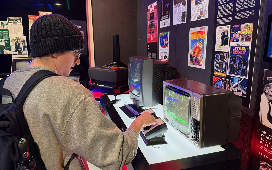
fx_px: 193
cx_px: 136
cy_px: 82
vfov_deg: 47.6
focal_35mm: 26
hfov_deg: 70.4
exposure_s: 1/60
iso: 320
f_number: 1.78
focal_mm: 6.76
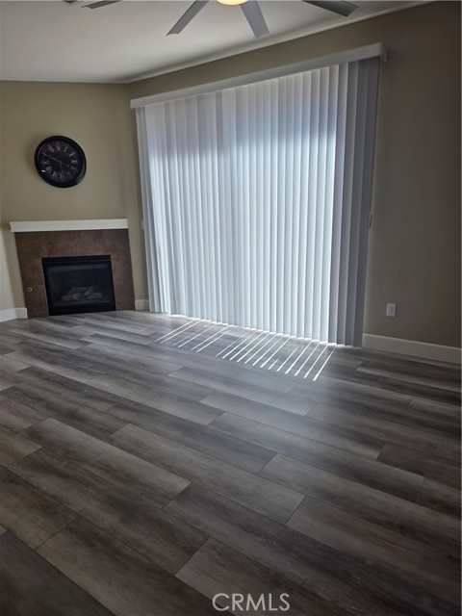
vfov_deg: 73.9
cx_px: 231
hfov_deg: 58.9
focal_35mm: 23
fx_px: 409
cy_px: 308
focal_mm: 6.3
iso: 12
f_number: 1.7
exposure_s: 1/120
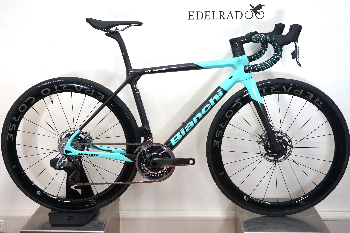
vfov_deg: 30.5
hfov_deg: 44.5
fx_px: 428
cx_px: 175
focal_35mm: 44
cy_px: 116
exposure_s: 1/160
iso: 1250
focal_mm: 43
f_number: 4.5
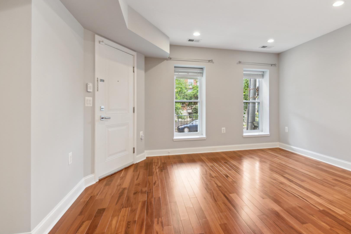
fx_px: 185
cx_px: 208
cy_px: 105
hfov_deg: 86.0
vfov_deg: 64.4
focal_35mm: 19
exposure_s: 1/6
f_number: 8
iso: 200
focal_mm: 10
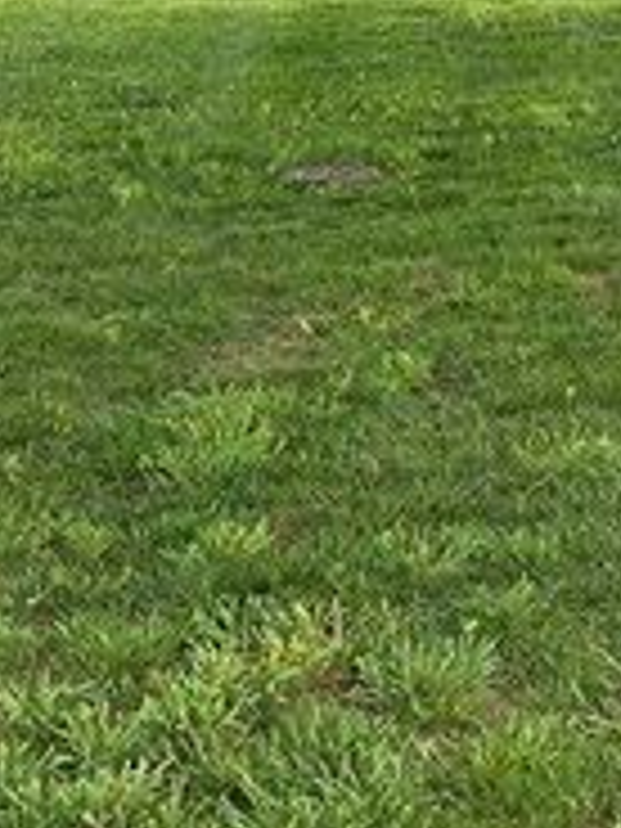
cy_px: -173
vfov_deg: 19.6
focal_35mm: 94
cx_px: 963
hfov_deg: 14.5
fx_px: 2248
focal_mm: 4.25
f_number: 1.8
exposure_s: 1/742
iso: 32
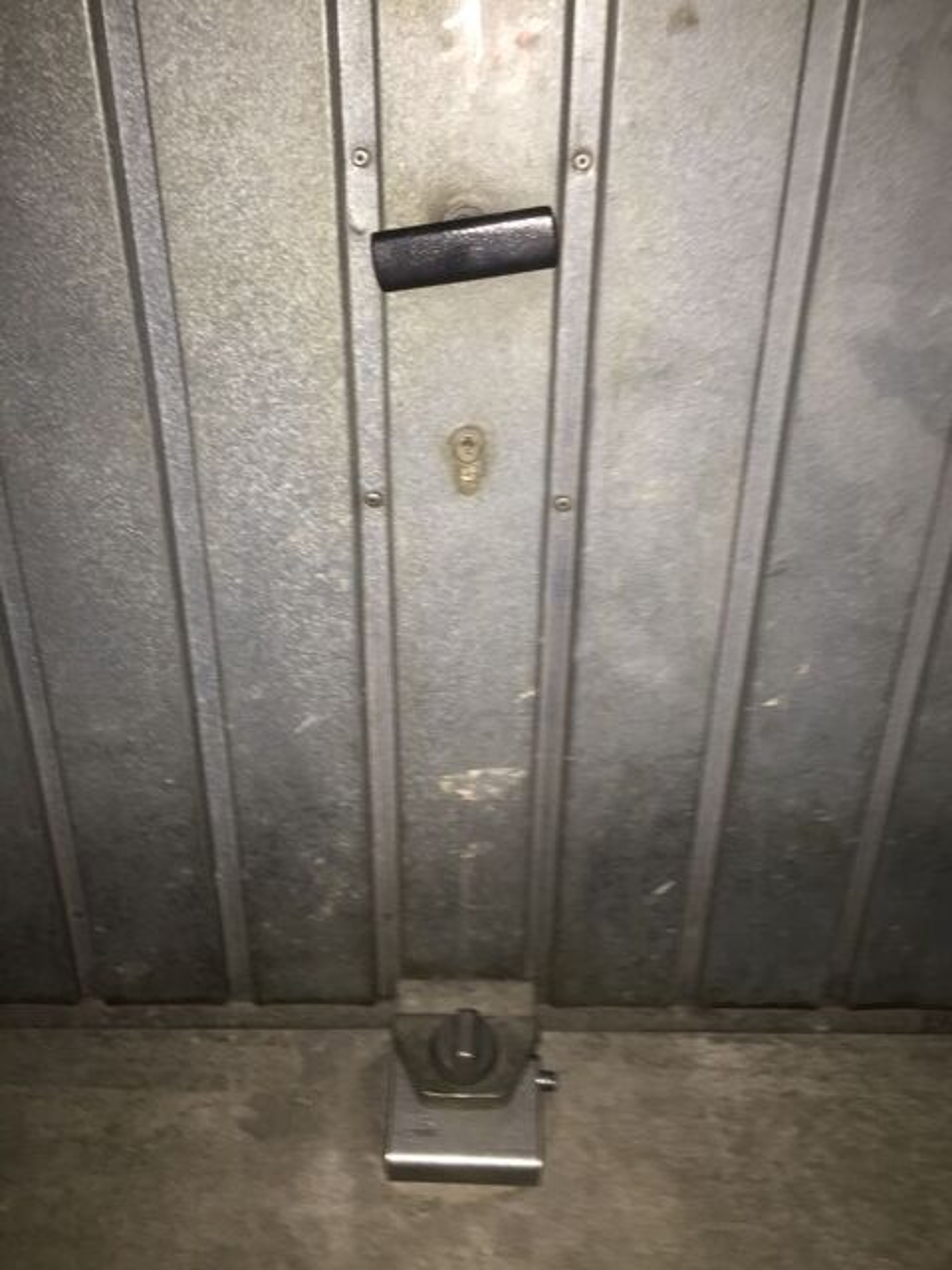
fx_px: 1063
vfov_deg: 61.7
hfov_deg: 48.2
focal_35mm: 29
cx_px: 476
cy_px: 635
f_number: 2.2
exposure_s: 1/17
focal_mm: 4.15
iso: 50
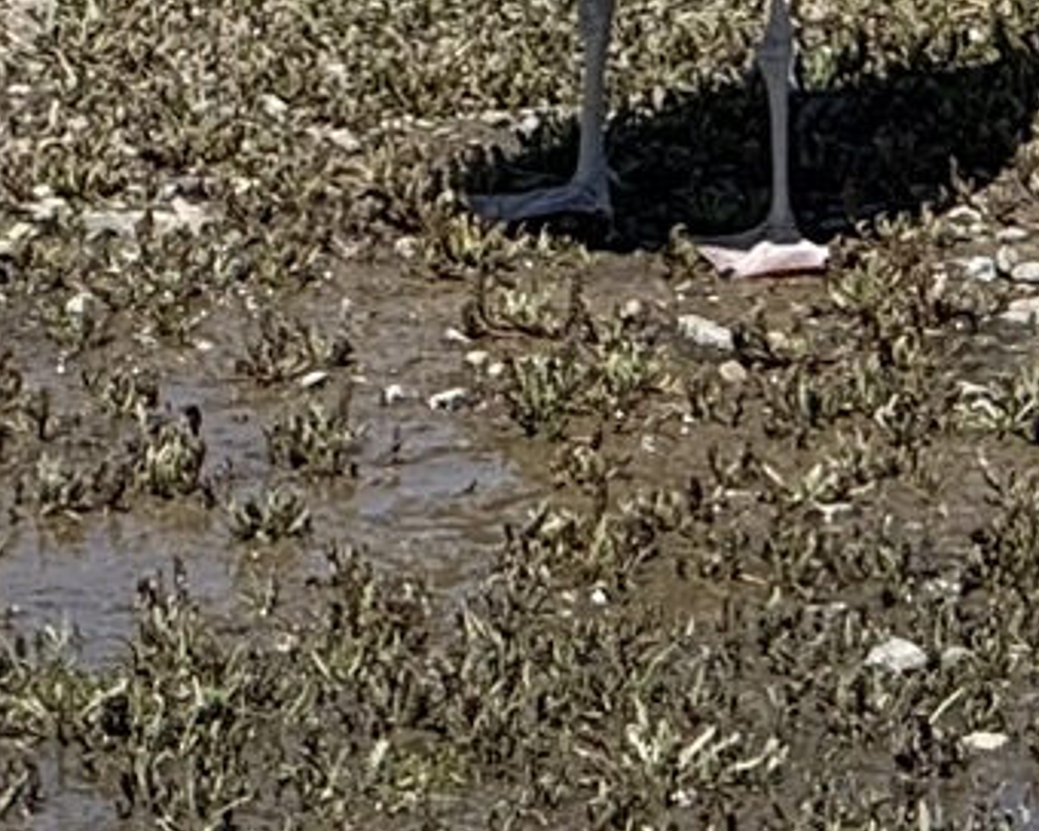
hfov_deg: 2.7
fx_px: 21679
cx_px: -602
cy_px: -440
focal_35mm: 705
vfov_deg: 2.2
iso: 50
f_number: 2.8
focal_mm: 15.66
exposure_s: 1/1866
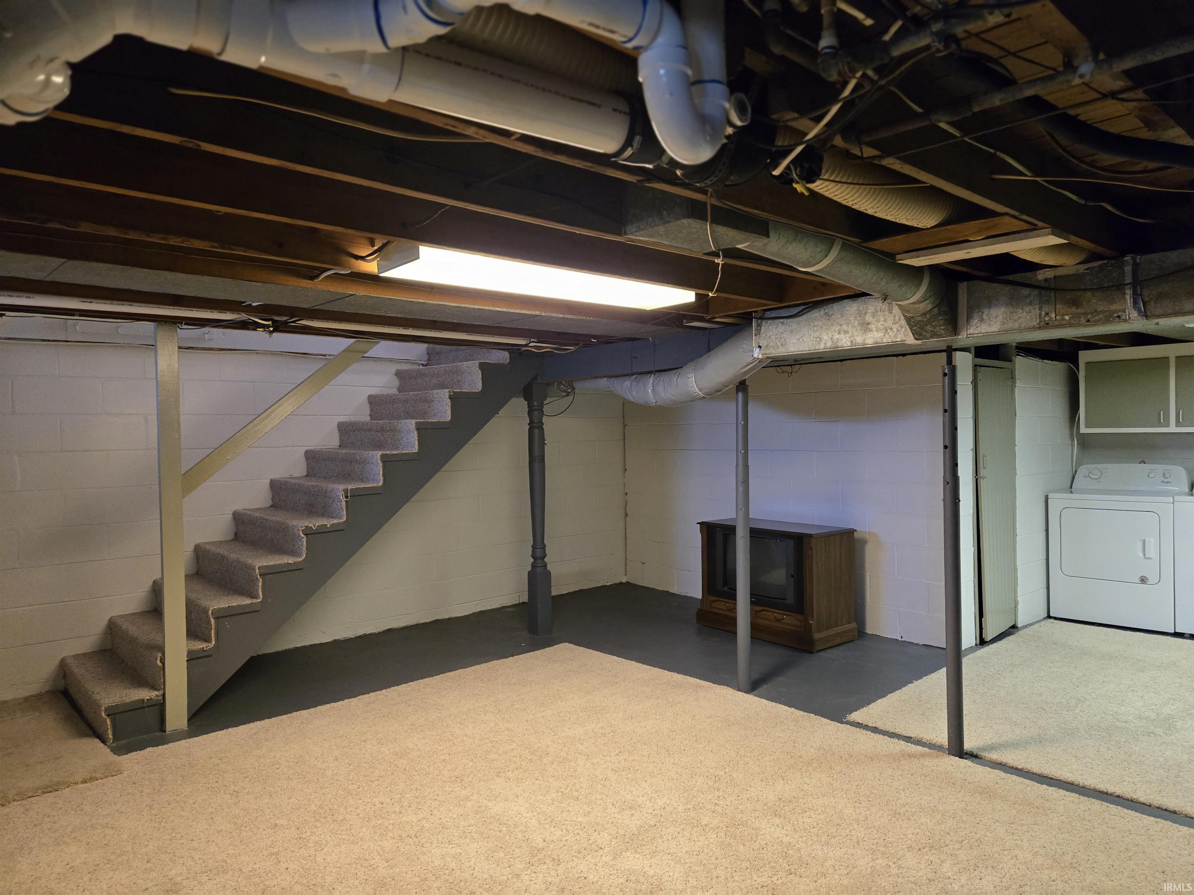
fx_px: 793
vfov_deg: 58.9
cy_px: 448
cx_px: 597
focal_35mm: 23
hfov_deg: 73.9
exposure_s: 1/120
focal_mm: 5.4
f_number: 1.8
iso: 640
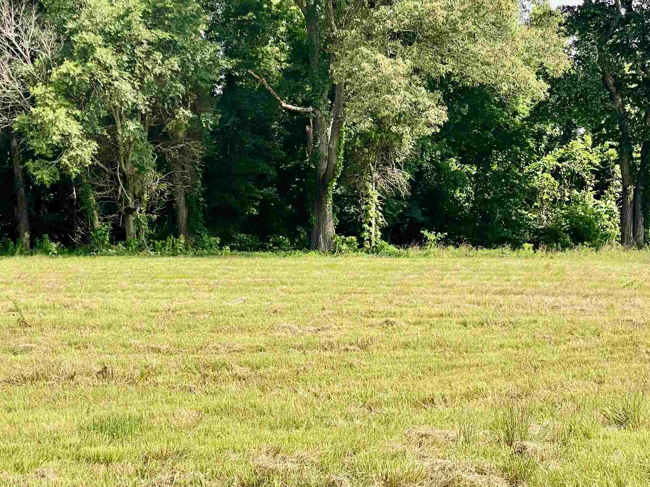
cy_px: 168
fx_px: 1577
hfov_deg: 23.3
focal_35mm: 84
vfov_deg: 17.5
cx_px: 303
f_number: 2
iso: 20
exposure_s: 1/1712
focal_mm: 6
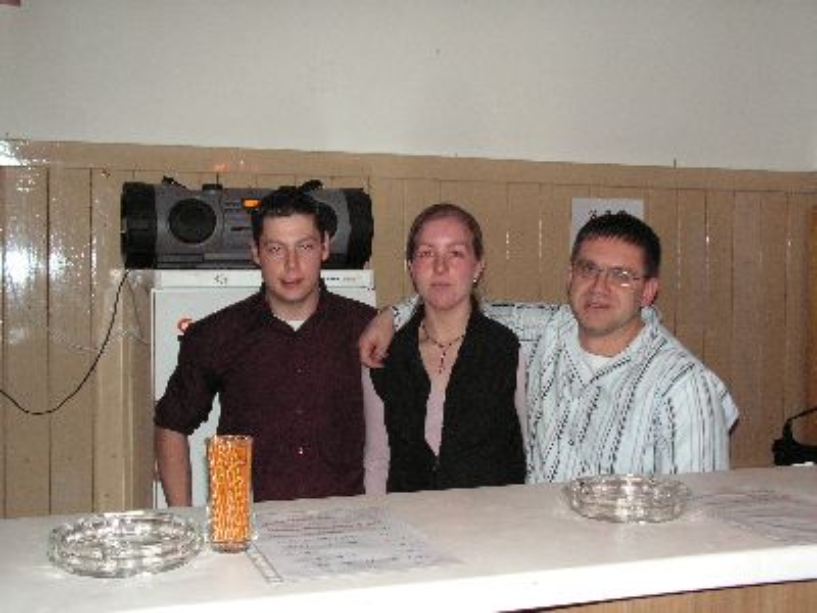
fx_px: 1062
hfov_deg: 42.1
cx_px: 408
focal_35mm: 45
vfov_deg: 32.2
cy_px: 306
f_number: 3.2
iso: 160
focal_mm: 7.6
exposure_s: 1/40
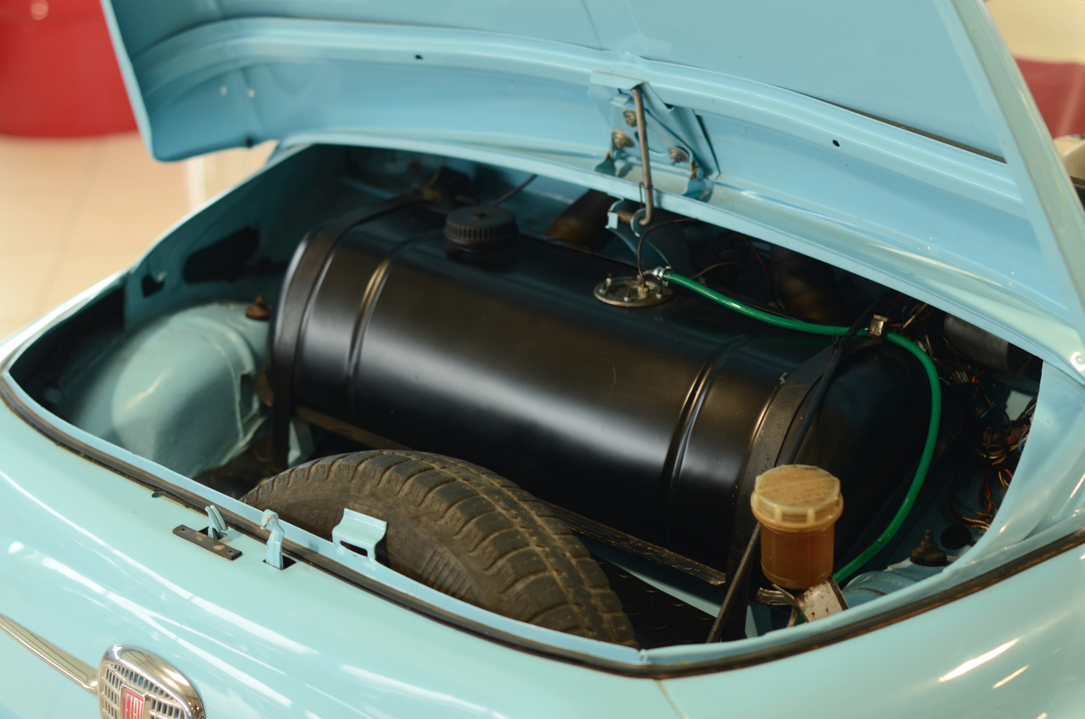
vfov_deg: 18.1
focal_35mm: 75
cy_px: 360
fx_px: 2256
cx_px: 542
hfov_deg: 27.0
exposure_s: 1/30
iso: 320
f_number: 2.5
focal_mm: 50
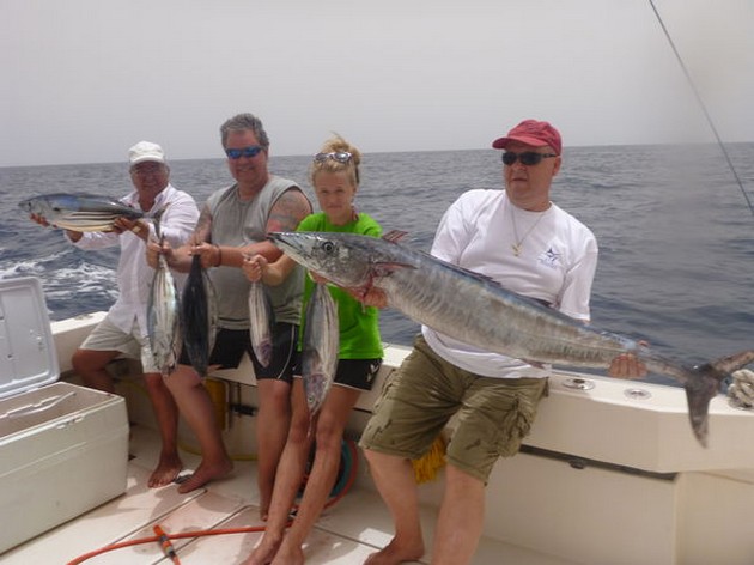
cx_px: 377
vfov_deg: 49.7
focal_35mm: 28
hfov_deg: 63.5
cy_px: 282
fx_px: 610
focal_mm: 4.9
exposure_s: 1/160
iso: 100
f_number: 10
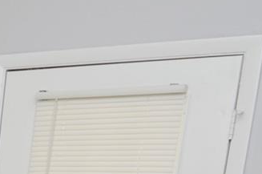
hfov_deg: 17.1
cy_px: 329
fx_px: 639
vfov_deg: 13.6
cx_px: -260
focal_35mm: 88
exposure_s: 1/80
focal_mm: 12
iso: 400
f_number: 4.5
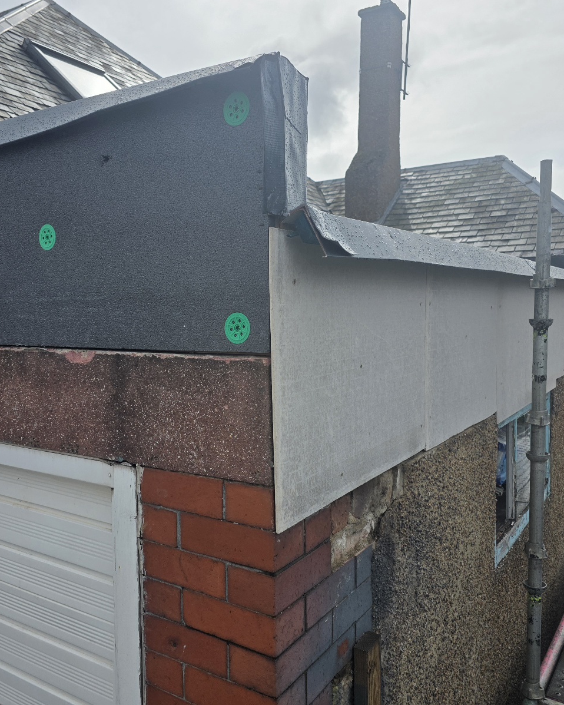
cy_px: 352
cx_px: 248
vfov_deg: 58.8
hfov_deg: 48.4
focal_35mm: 30
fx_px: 626
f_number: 1.7
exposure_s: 1/10000
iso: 80
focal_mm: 6.3
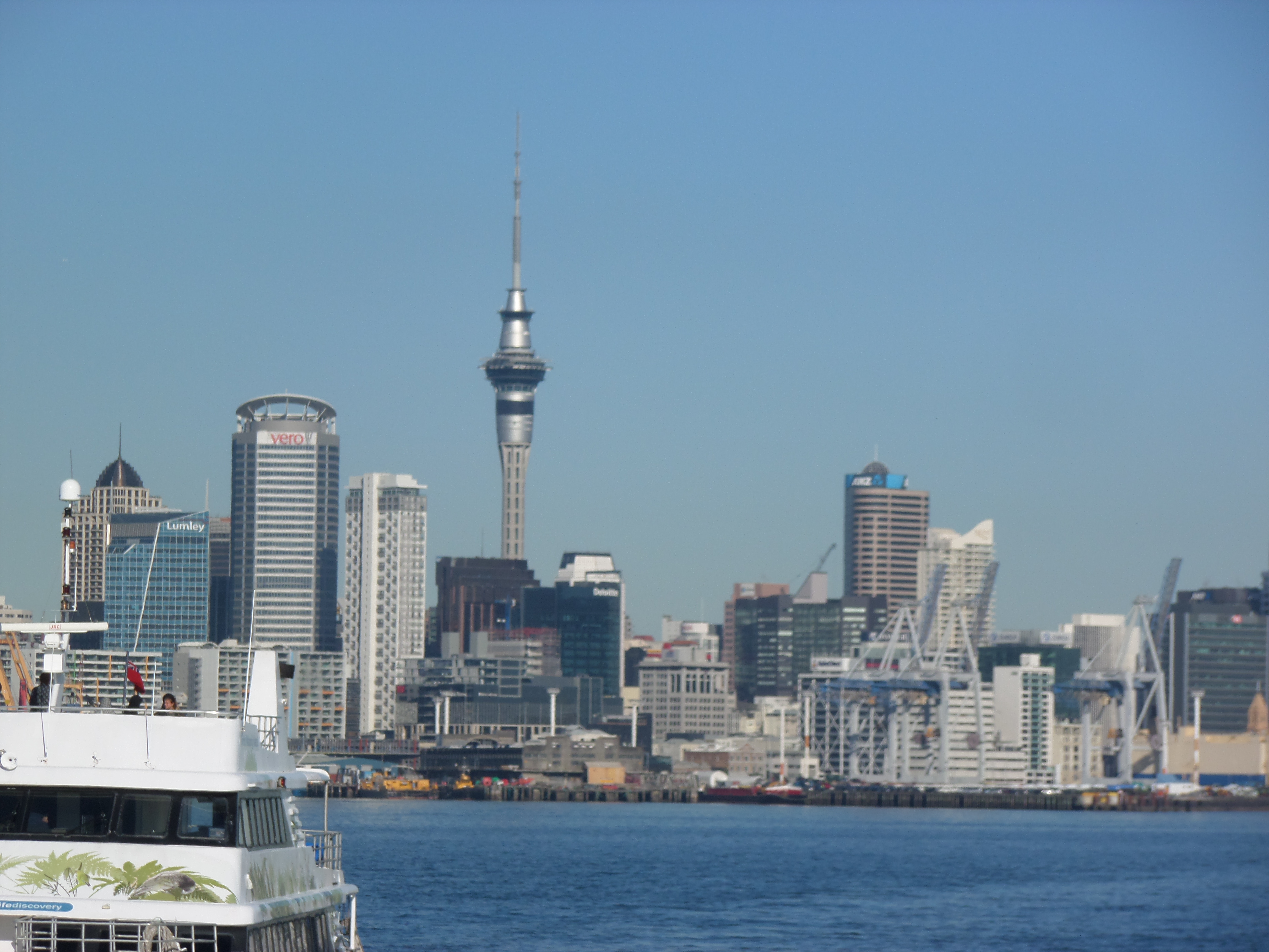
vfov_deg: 7.9
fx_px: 6892
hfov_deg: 10.5
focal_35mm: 188
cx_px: 634
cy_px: 476
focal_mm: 33.8
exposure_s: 1/750
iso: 80
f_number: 6.3
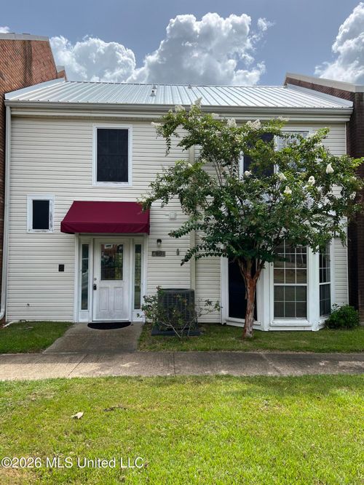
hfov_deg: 53.0
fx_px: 365
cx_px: 182
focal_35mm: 26
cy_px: 242
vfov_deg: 67.3
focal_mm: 5.7
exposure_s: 1/2513
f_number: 1.5
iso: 50
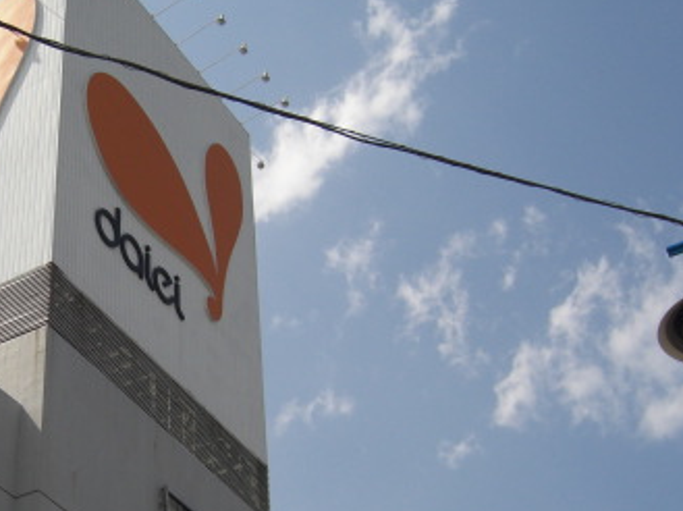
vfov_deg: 19.8
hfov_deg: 25.5
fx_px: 1458
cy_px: 339
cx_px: 71
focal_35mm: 74
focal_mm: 7.9
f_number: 8
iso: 80
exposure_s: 1/400
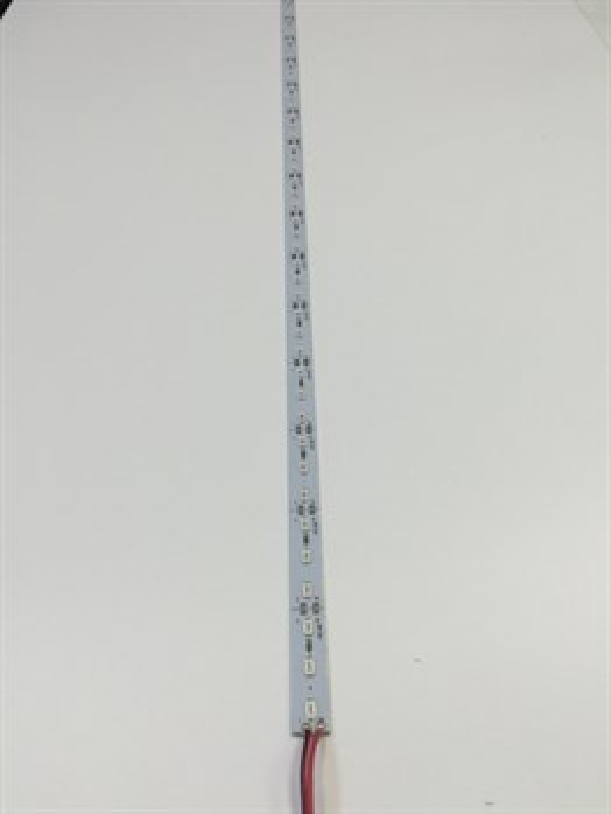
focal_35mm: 29
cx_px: 306
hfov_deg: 48.3
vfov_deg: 61.6
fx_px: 682
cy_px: 407
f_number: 2.2
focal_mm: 4.15
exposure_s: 1/100
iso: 40
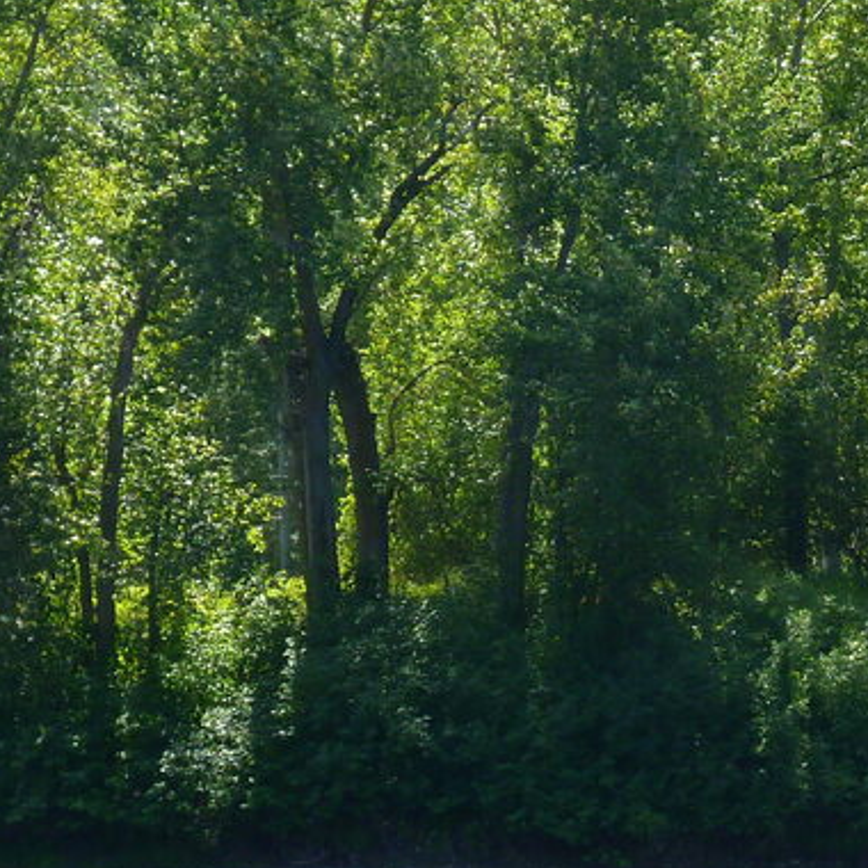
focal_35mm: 289
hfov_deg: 6.0
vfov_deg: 6.1
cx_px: 946
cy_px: 423
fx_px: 8199
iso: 80
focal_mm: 17.5
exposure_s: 1/100
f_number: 5.2
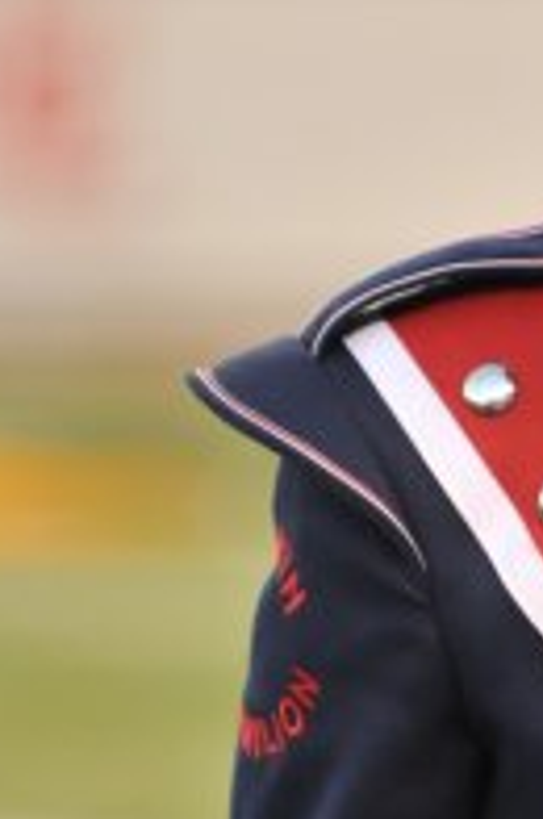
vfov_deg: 2.2
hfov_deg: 1.5
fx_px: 20842
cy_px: 773
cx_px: 662
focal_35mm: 918
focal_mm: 200
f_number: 2.8
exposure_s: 1/320
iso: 800
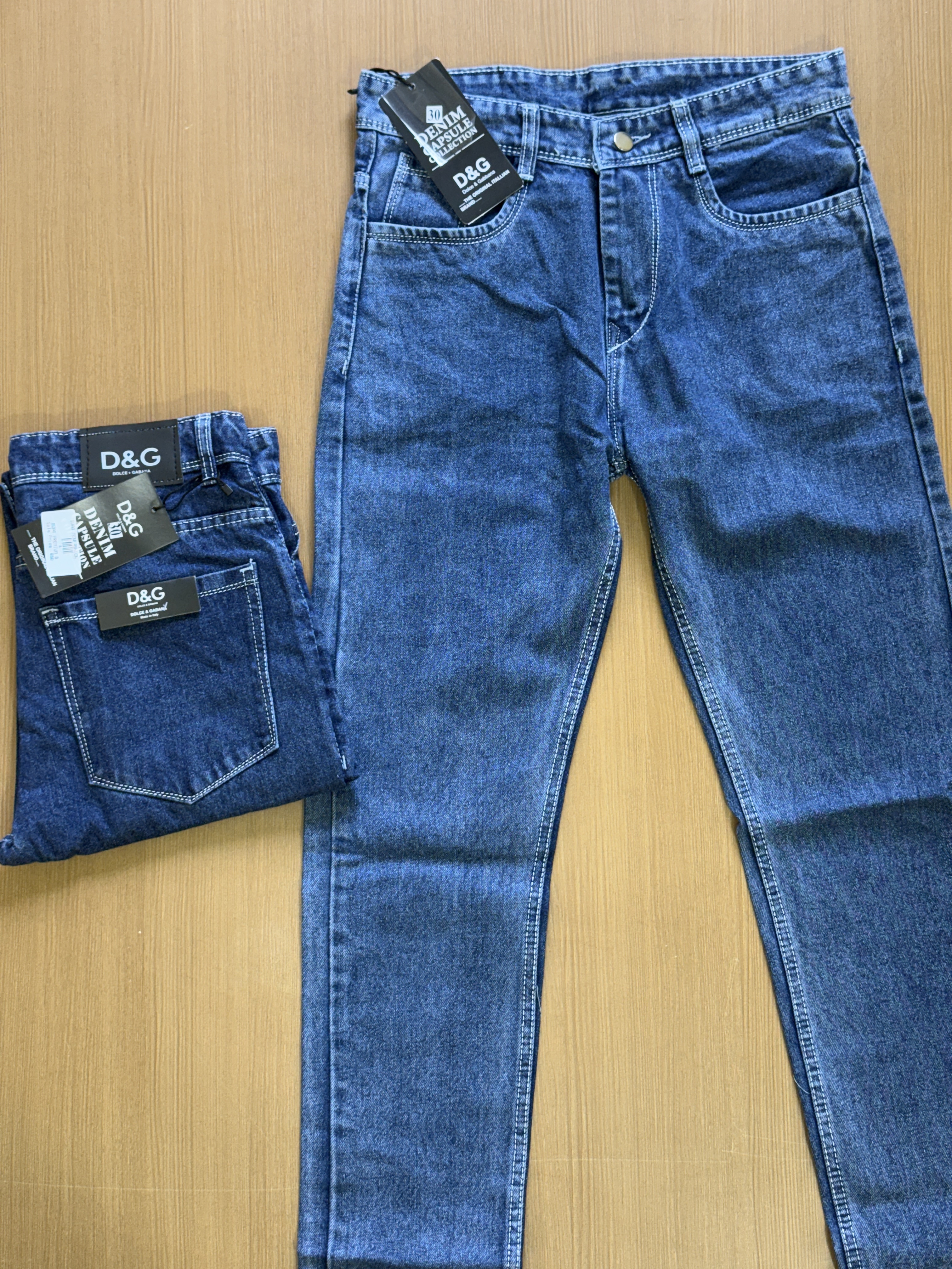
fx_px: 1760
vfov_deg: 39.7
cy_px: 634
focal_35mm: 48
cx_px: 476
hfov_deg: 30.3
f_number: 1.78
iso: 100
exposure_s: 1/50
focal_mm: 6.76
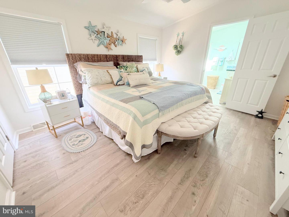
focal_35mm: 14
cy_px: 108
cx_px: 144
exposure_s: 1/99
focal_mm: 2.22
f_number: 2.2
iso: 320
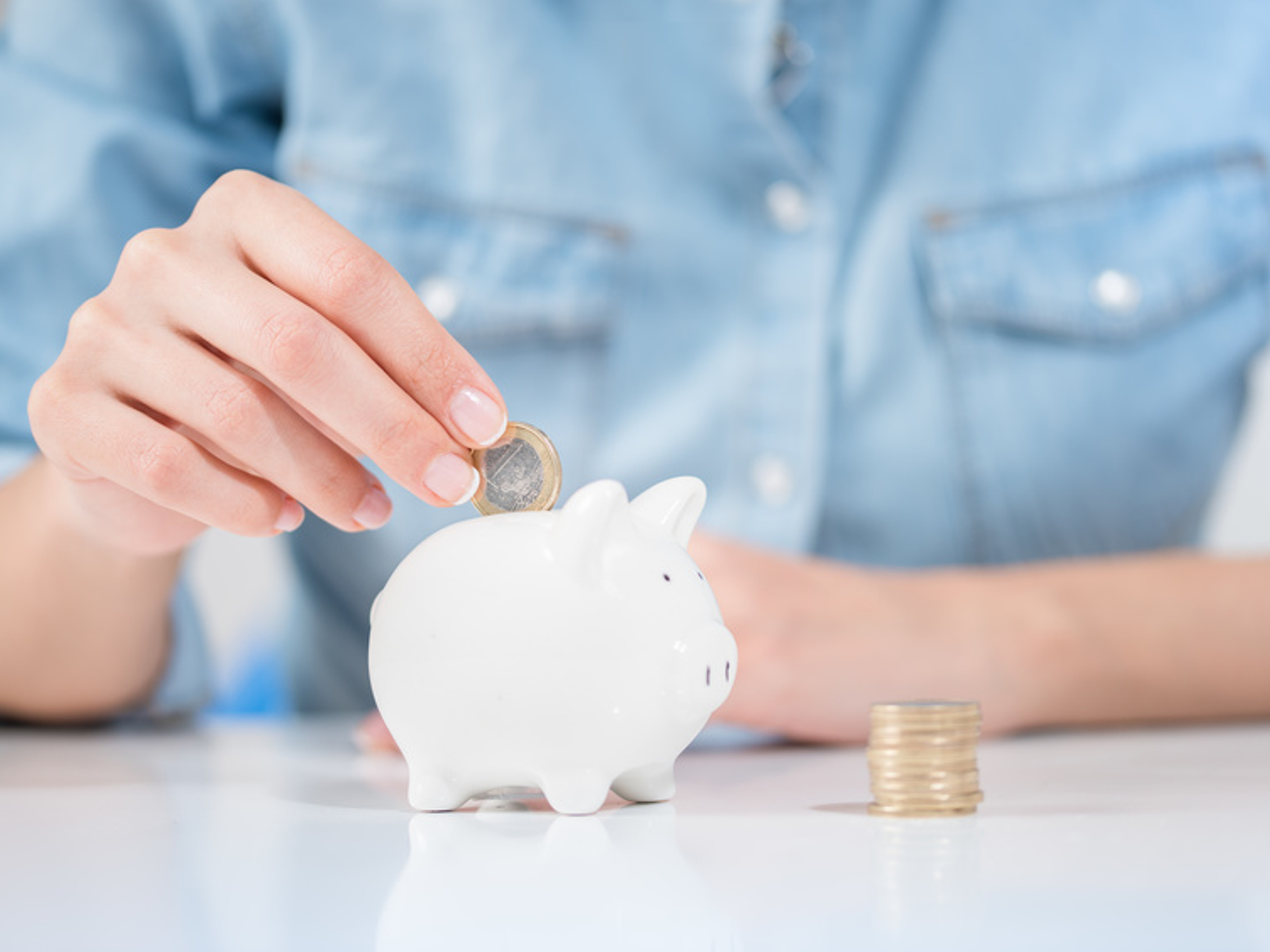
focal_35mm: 114
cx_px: 673
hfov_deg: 17.3
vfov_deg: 13.0
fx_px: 4182
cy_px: 477
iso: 80
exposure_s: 1/160
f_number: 3.2
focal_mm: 105
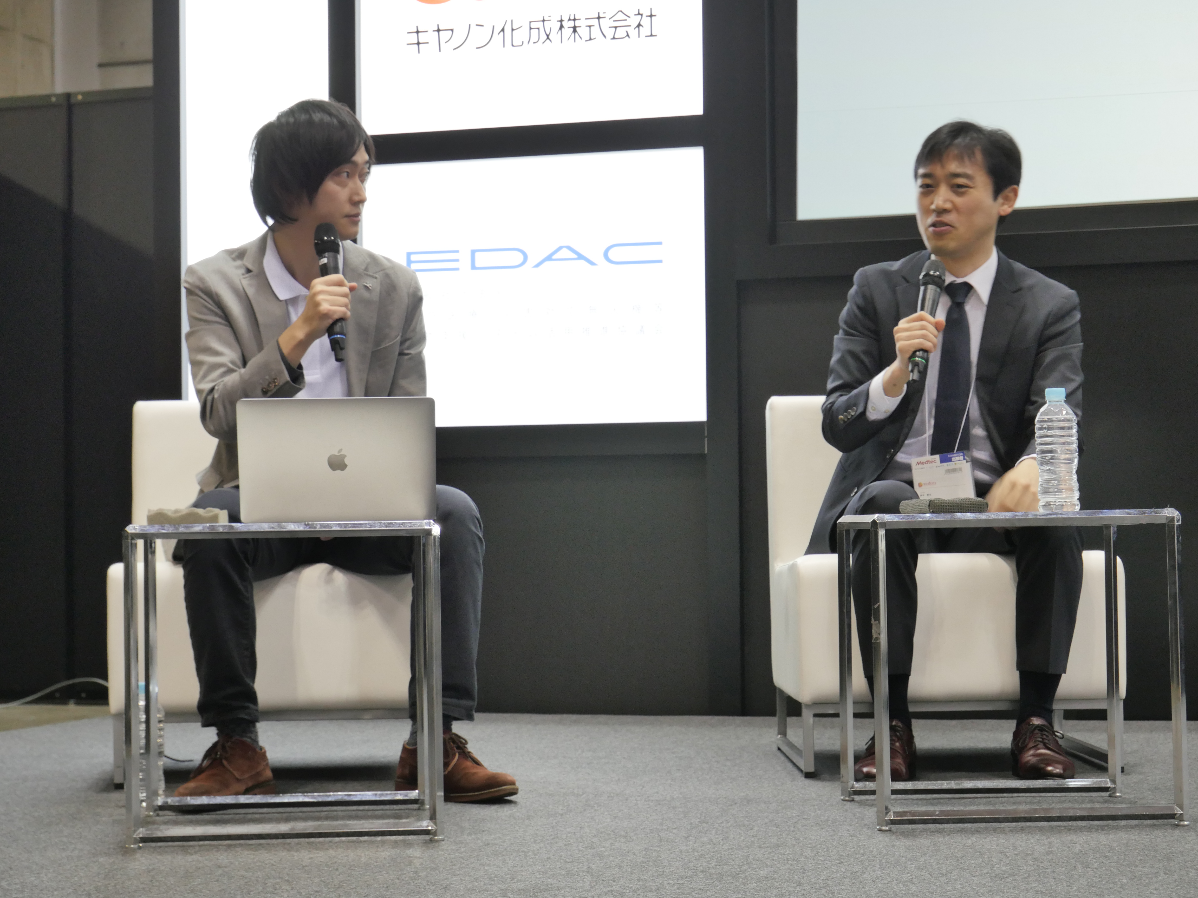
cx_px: 599
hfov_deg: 27.0
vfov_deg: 20.4
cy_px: 449
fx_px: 2492
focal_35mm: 72
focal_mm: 36
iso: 800
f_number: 6.3
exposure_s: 1/20
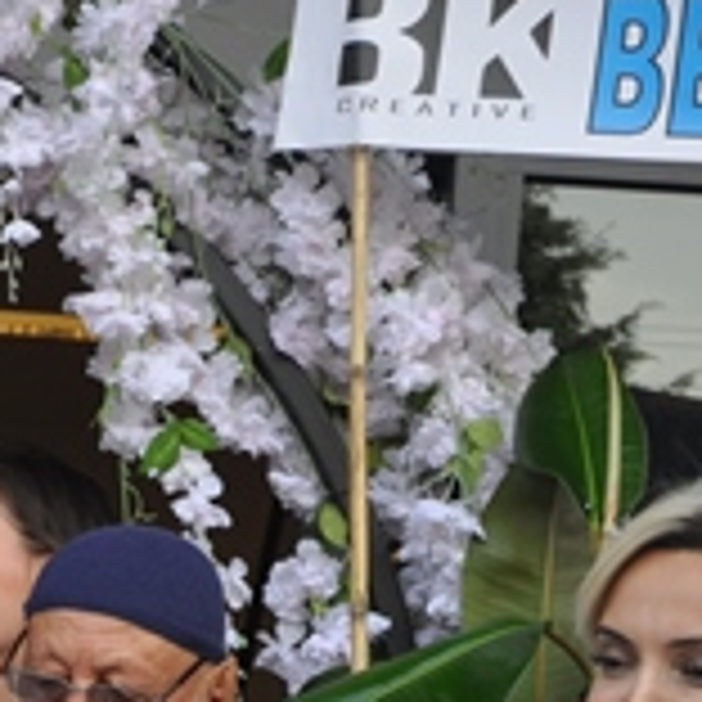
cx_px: -392
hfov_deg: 13.1
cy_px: 920
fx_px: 2868
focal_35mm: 125
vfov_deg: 13.4
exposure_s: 1/125
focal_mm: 24
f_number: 5.6
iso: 280
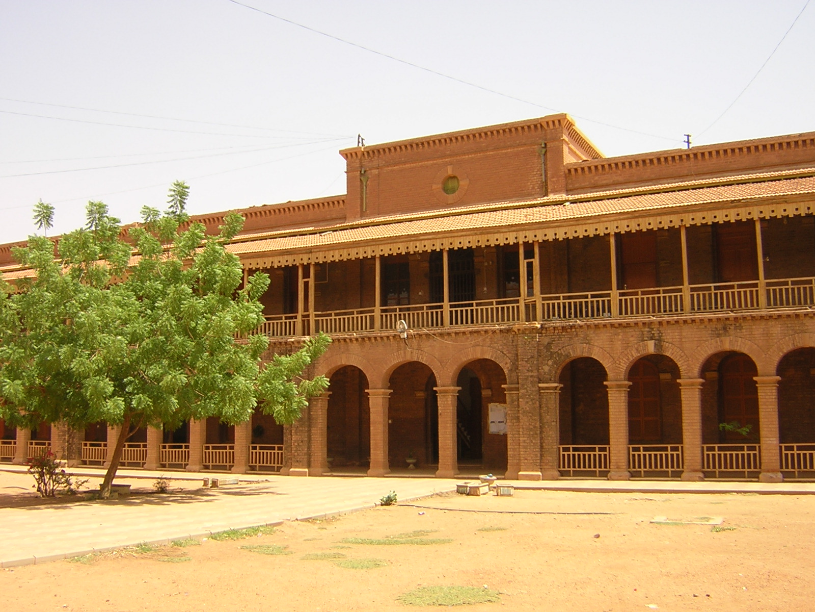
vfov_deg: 39.7
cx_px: 408
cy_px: 306
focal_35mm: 36
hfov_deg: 51.4
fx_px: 848
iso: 100
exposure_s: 1/175
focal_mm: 4.7
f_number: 5.2
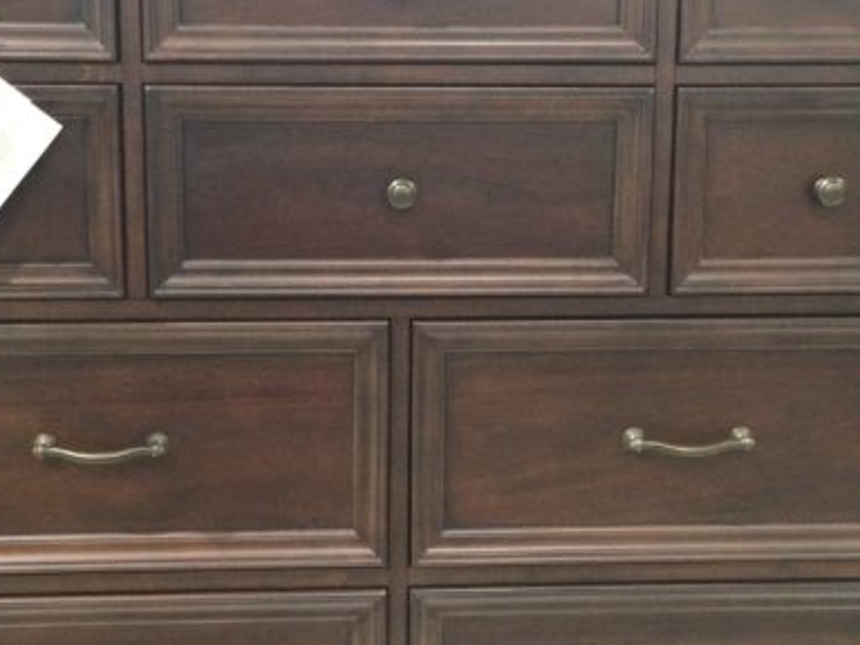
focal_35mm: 58
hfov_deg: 33.2
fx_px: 1441
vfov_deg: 25.2
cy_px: 278
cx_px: 401
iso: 320
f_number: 2.2
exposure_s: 1/20
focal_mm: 4.15
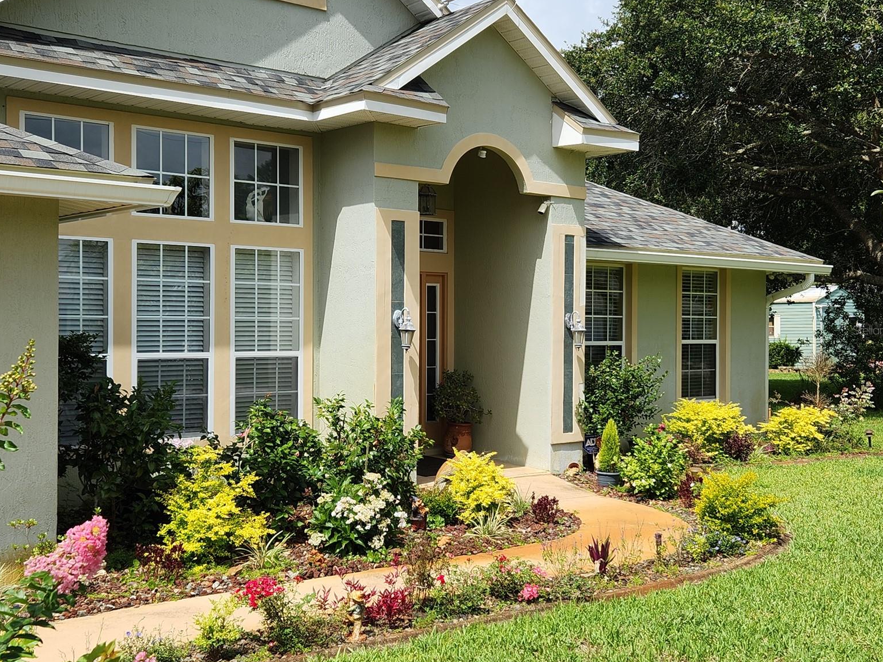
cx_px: 446
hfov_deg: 71.6
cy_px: 330
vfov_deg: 56.8
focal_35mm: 24
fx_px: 612
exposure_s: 1/1425
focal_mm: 5.4
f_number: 1.8
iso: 20
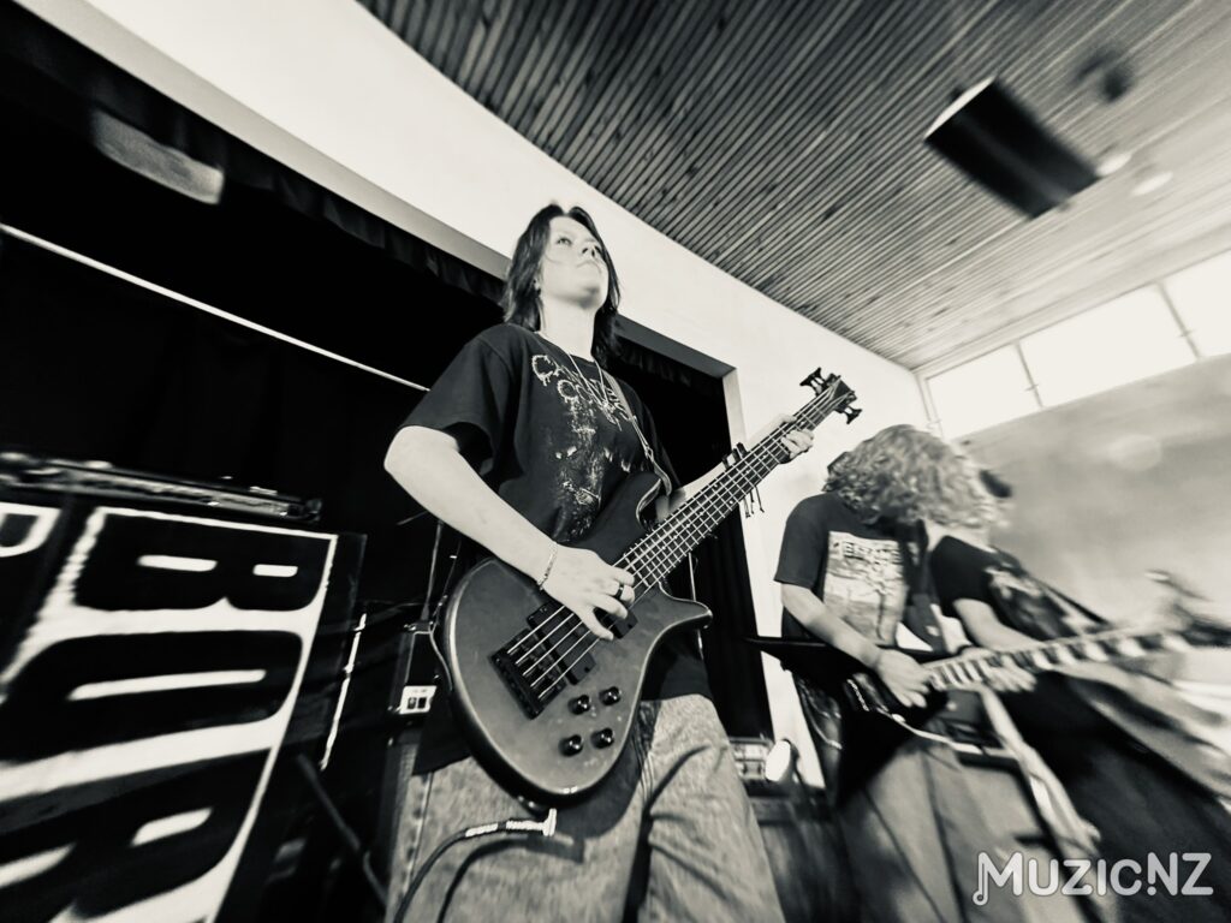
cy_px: 462
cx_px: 616
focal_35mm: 14
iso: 400
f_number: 2.2
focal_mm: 2.22
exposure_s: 1/60
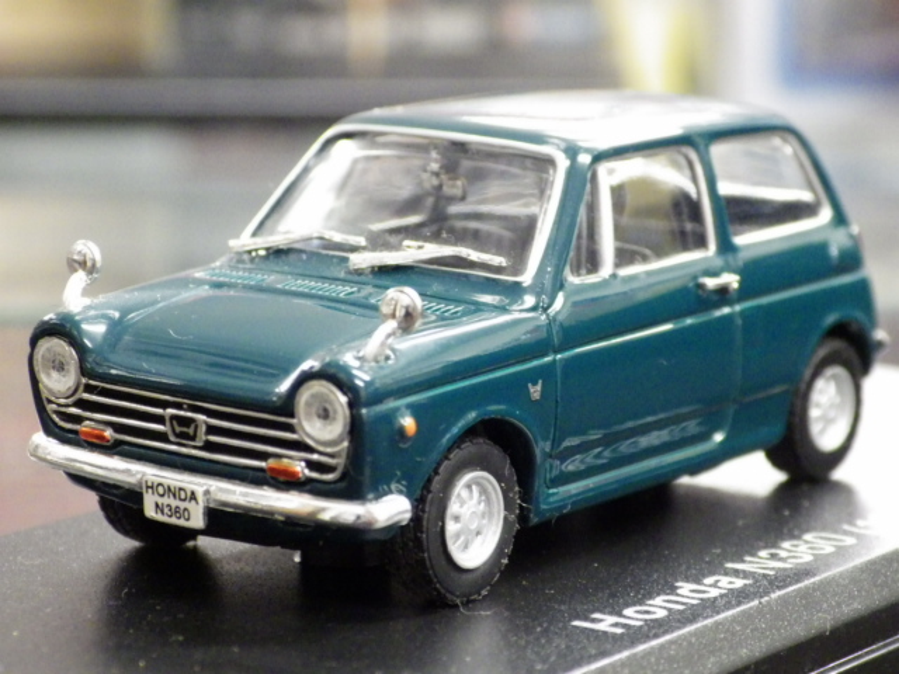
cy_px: 337
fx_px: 3454
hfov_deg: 14.8
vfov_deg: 11.1
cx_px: 450
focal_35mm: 133
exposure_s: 1/20
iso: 1600
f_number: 5
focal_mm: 23.8
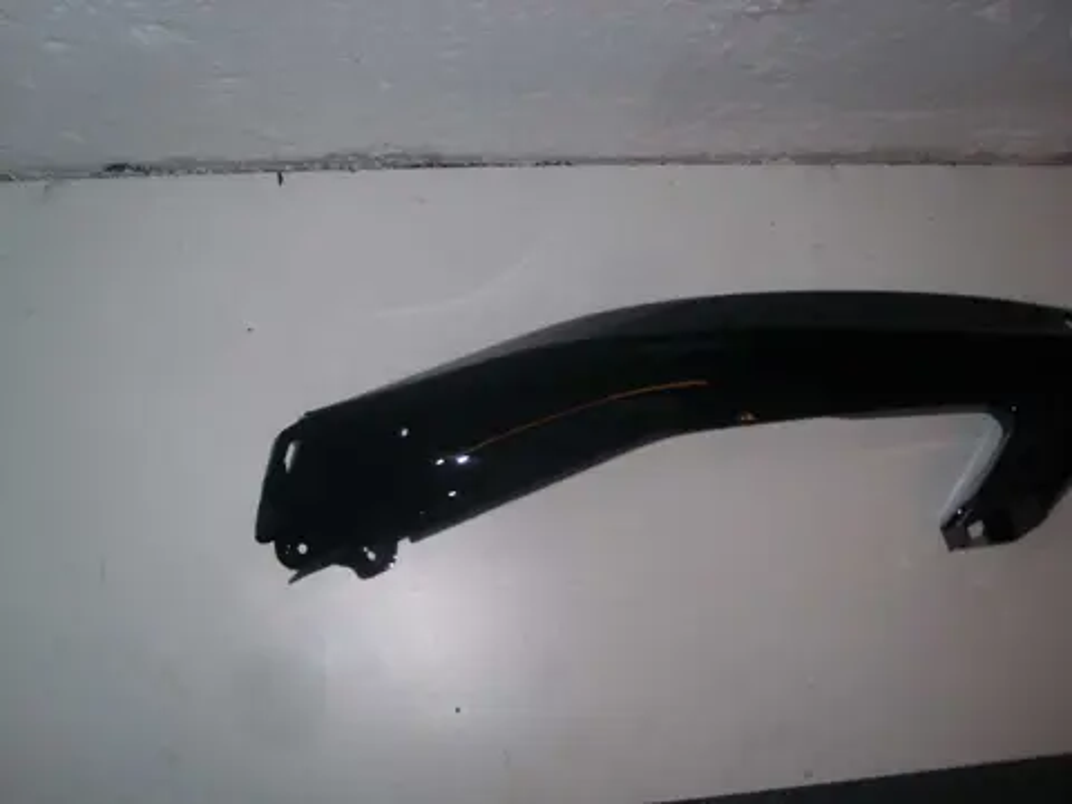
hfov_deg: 52.6
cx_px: 536
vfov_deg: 40.7
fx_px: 1084
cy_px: 402
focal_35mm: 35
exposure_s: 1/30
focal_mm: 5.8
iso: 50
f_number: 7.1
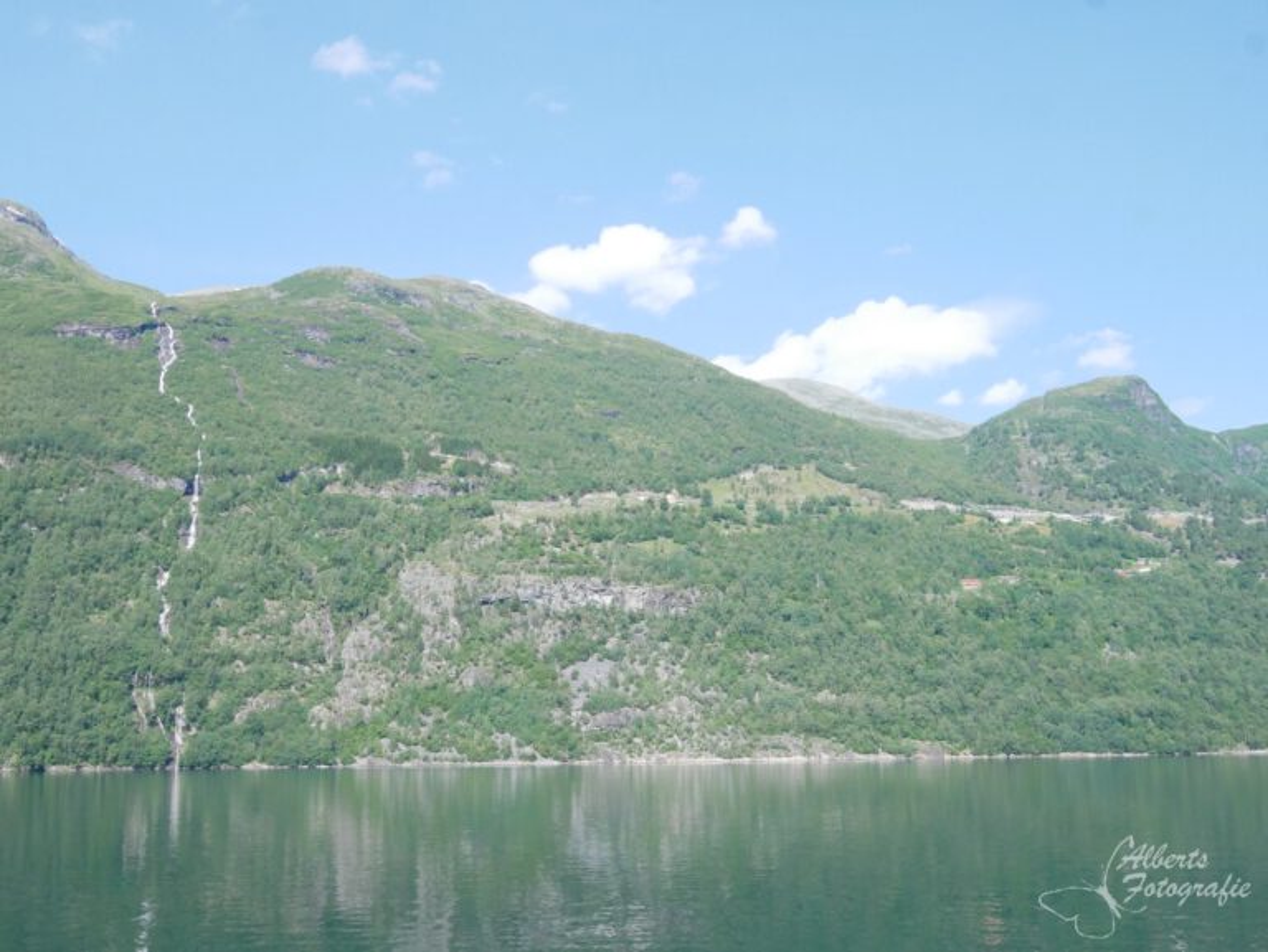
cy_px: 476
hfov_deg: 51.3
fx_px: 1320
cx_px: 634
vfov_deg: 39.7
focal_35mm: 36
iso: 1600
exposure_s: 1/400
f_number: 16
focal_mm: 18
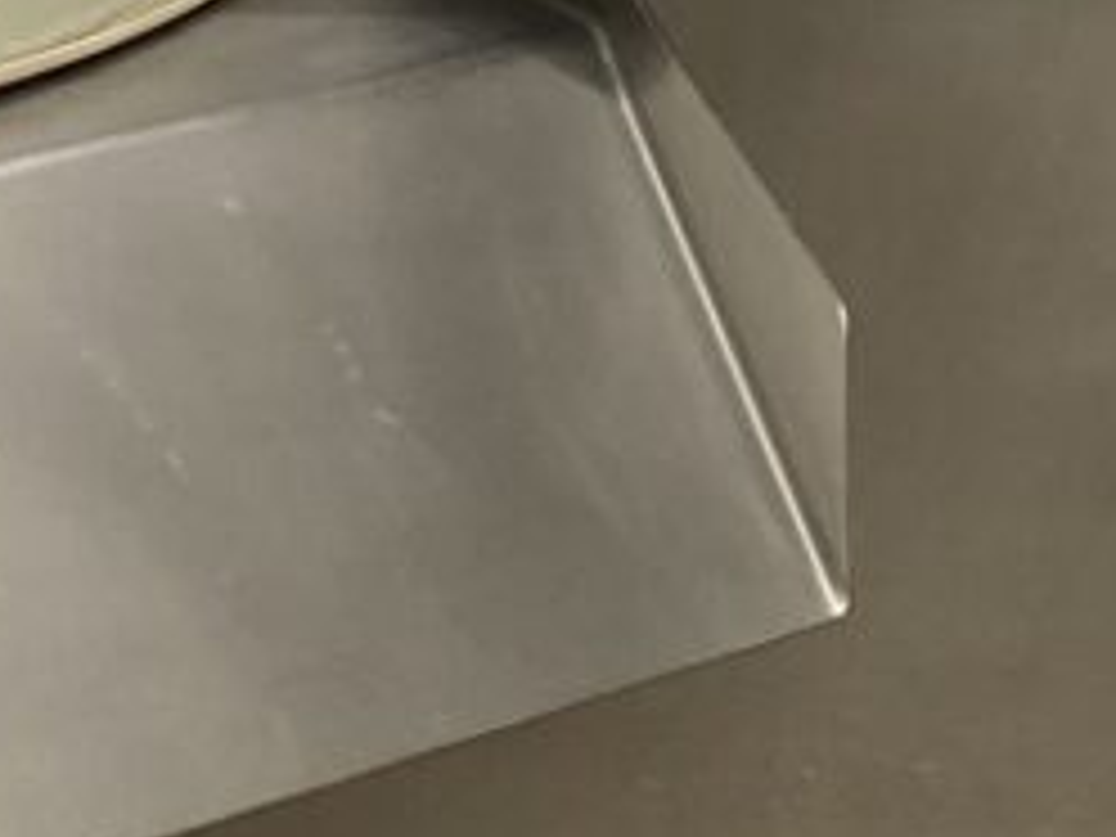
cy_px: 207
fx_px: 6480
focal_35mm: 201
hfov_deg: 9.5
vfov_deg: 7.4
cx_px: -711
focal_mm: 4.25
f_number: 1.8
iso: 100
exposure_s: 1/100
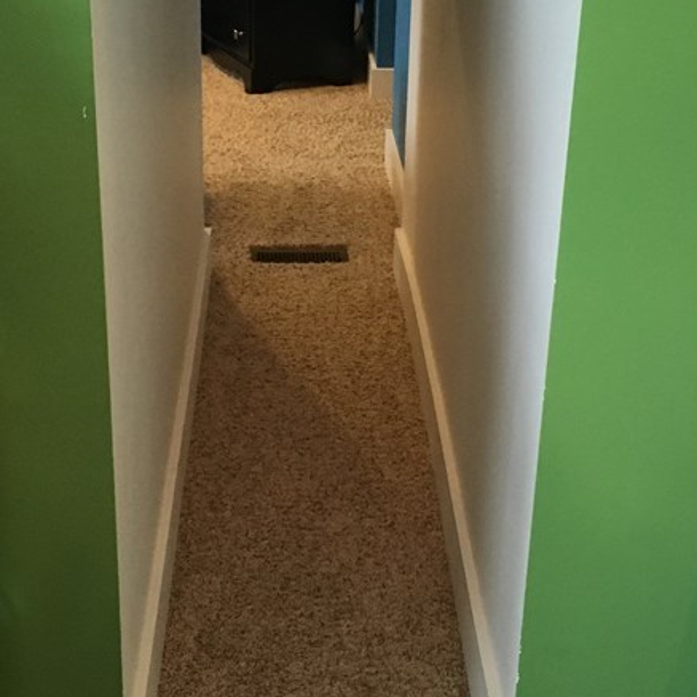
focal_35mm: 60
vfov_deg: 28.6
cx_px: 345
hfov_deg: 28.6
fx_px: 1367
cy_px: 290
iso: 200
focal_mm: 4.15
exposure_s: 1/30
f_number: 2.2
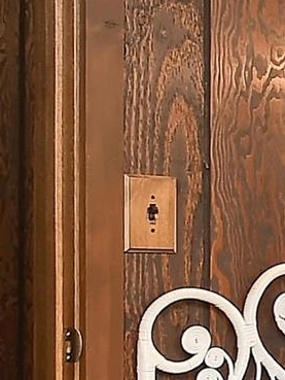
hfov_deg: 7.8
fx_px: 1317
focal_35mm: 120
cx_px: 1155
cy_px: 234
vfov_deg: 16.4
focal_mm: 10
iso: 400
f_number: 5.6
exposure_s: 1/60
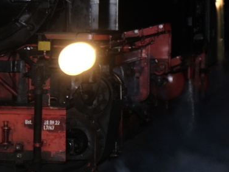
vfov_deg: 5.4
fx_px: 1819
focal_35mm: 275
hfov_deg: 7.2
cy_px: -9
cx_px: -23
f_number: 2.8
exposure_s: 1/10
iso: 800
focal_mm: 70
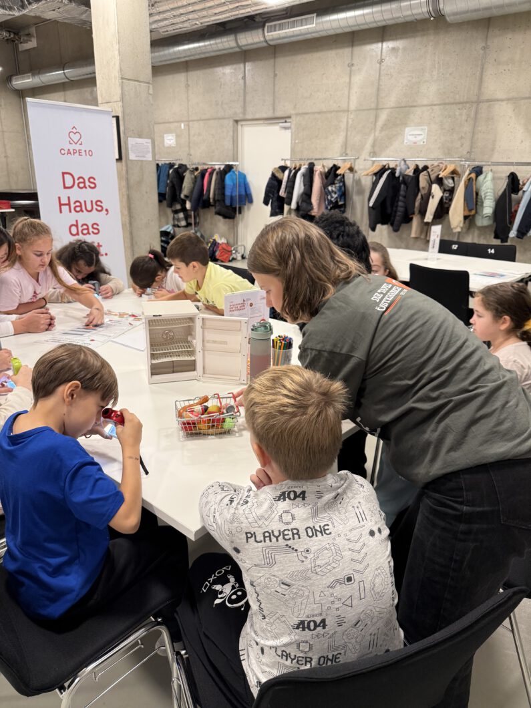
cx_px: 266
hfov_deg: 56.8
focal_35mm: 24
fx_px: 491
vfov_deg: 71.6
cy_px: 354
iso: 160
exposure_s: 1/50
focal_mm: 6.76
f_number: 1.78
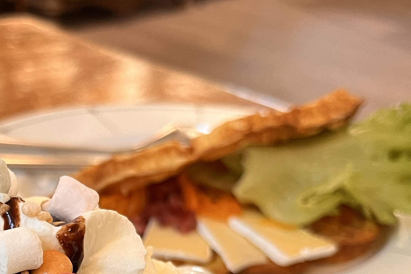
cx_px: 53
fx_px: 856
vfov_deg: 17.3
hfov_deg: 26.2
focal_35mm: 75
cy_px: 337
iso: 125
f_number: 1.6
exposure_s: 1/50
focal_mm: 5.1
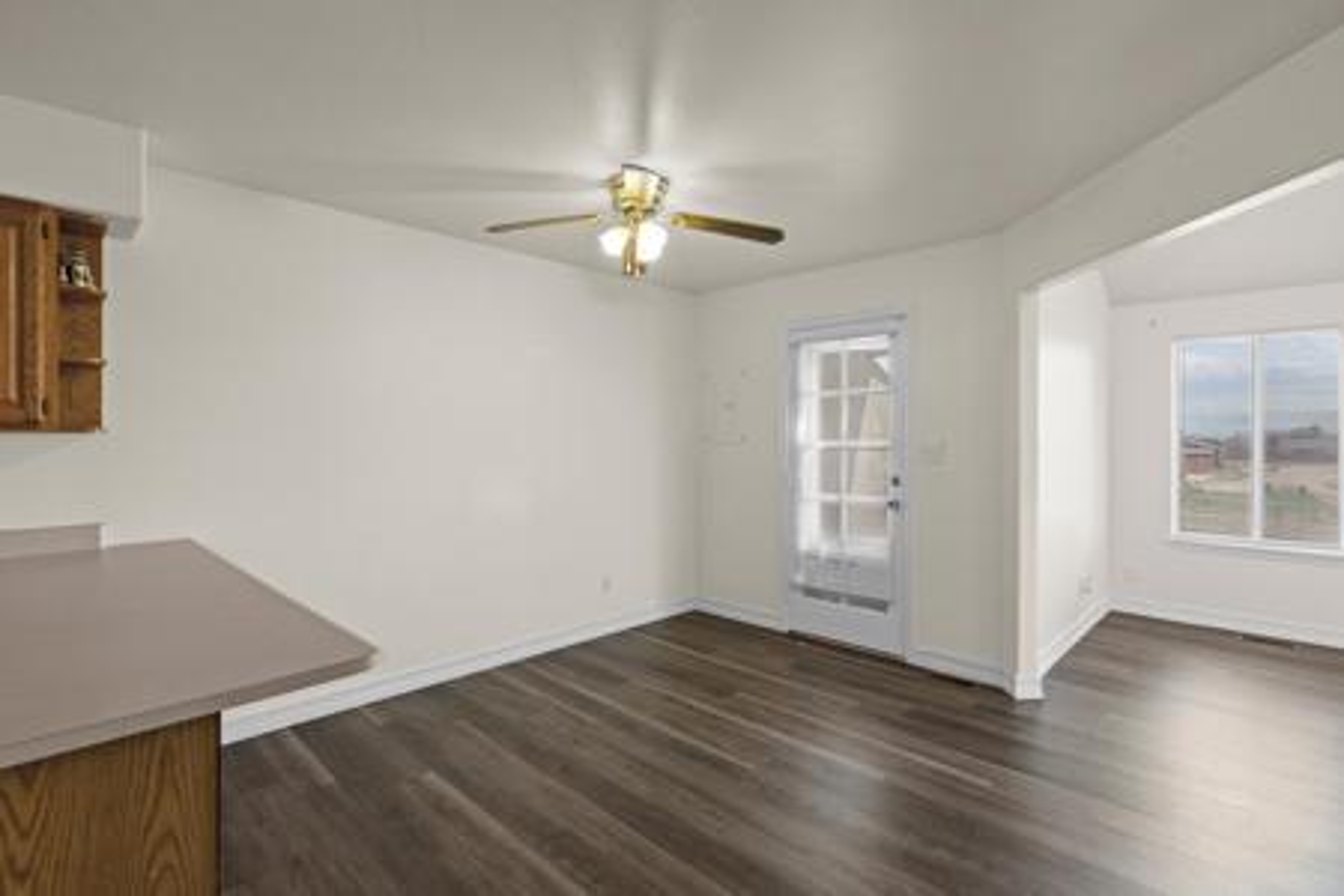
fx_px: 635
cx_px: 672
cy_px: 448
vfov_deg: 70.4
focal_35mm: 17
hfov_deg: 93.3
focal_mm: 17
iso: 100
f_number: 10
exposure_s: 1/1.67
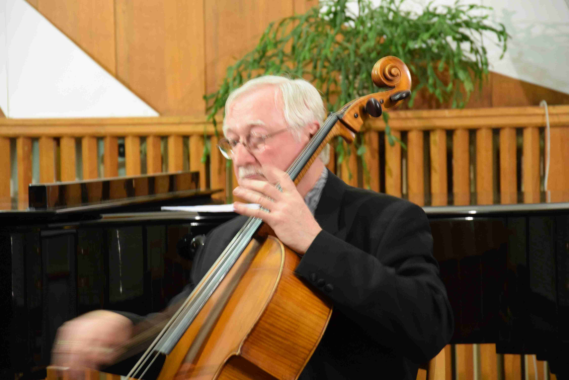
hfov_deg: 15.2
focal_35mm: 135
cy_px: 190
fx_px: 2134
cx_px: 284
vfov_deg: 10.2
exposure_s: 1/13
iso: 1600
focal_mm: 90
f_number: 5.6
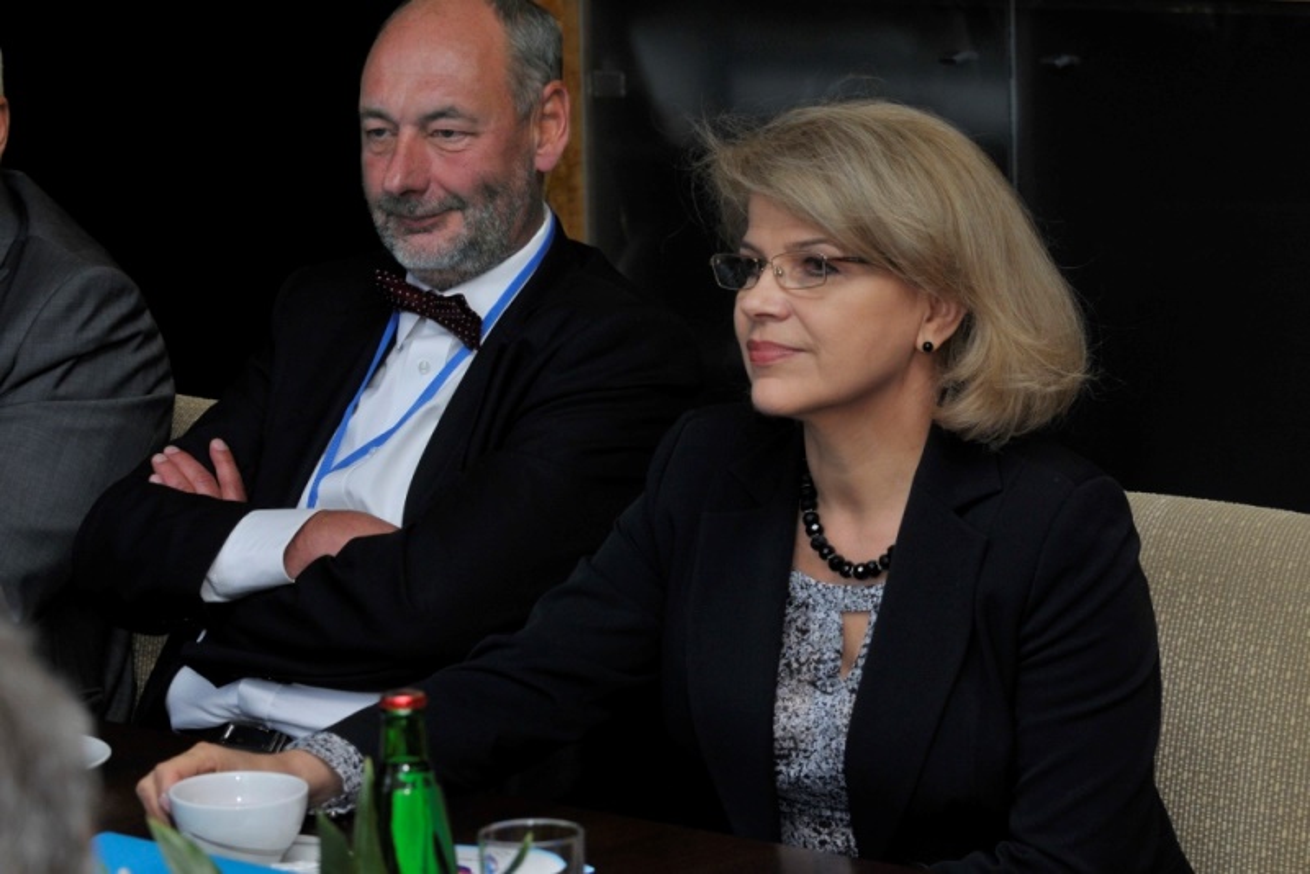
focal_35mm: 105
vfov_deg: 13.1
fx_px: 3822
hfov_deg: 19.4
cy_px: 437
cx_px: 655
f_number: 6.3
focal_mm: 70
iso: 400
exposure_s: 1/60
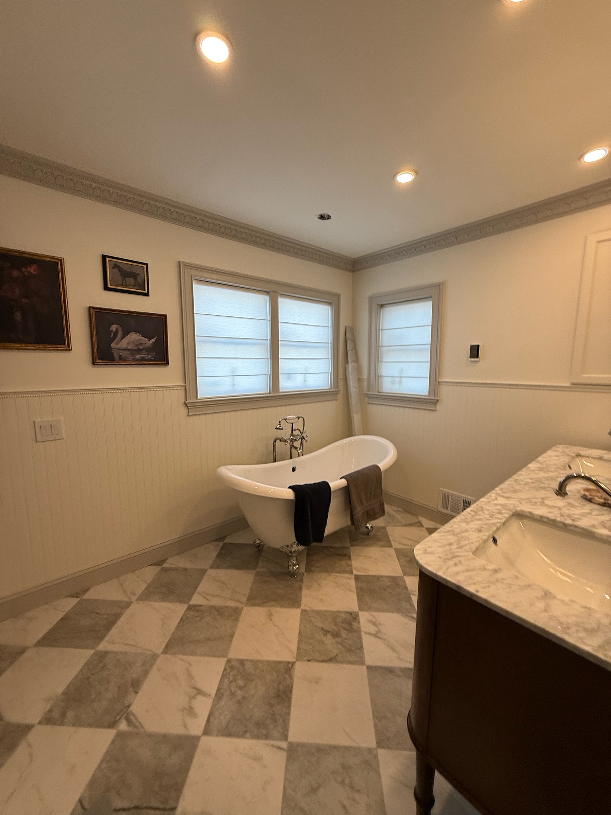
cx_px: 306
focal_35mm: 14
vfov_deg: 102.1
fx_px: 329
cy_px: 408
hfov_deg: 85.7
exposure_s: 1/120
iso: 64
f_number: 2.2
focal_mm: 2.22
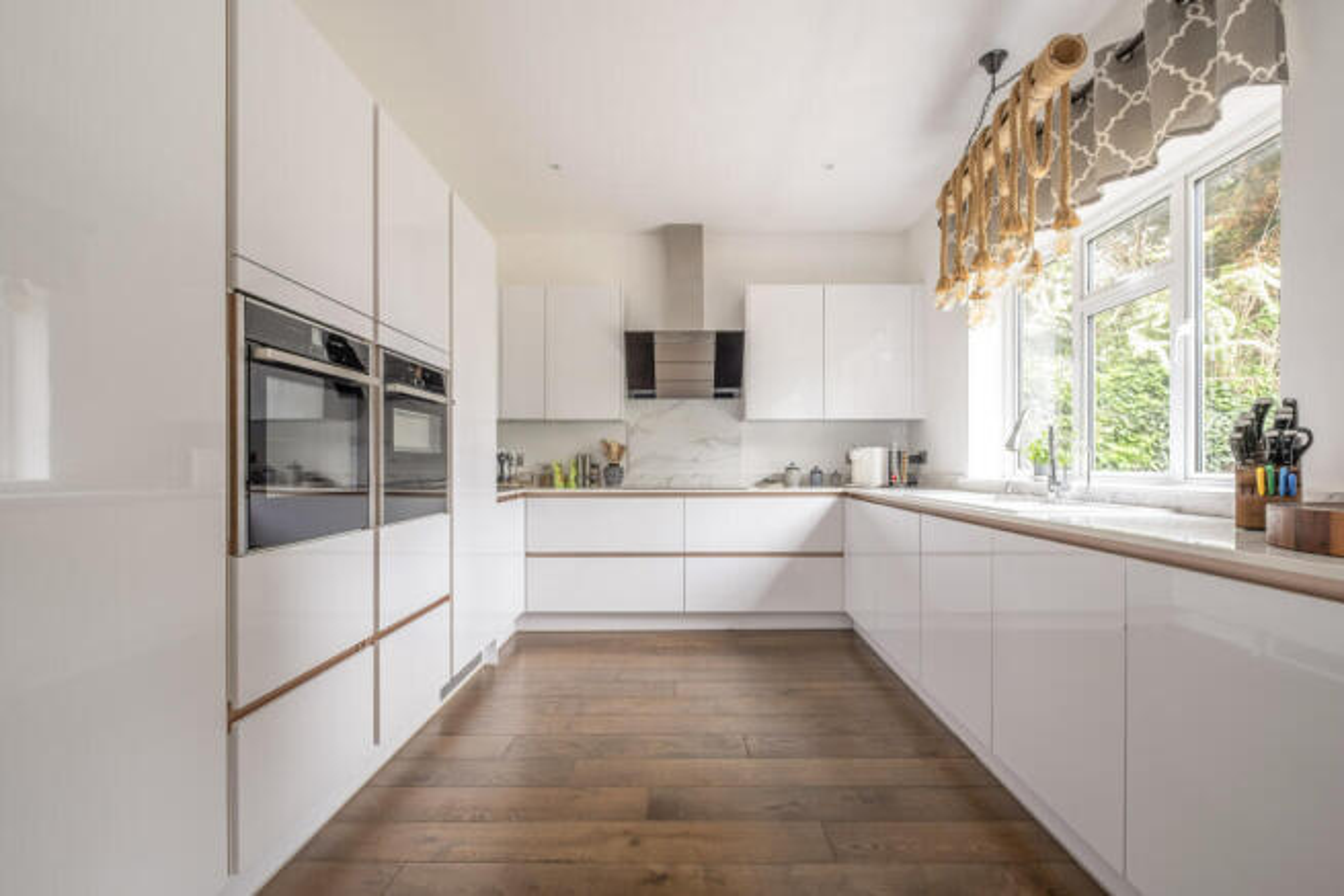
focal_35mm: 15
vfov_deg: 77.4
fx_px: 560
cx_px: 672
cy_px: 448
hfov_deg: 100.4
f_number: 7.1
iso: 250
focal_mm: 10
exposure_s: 1/4
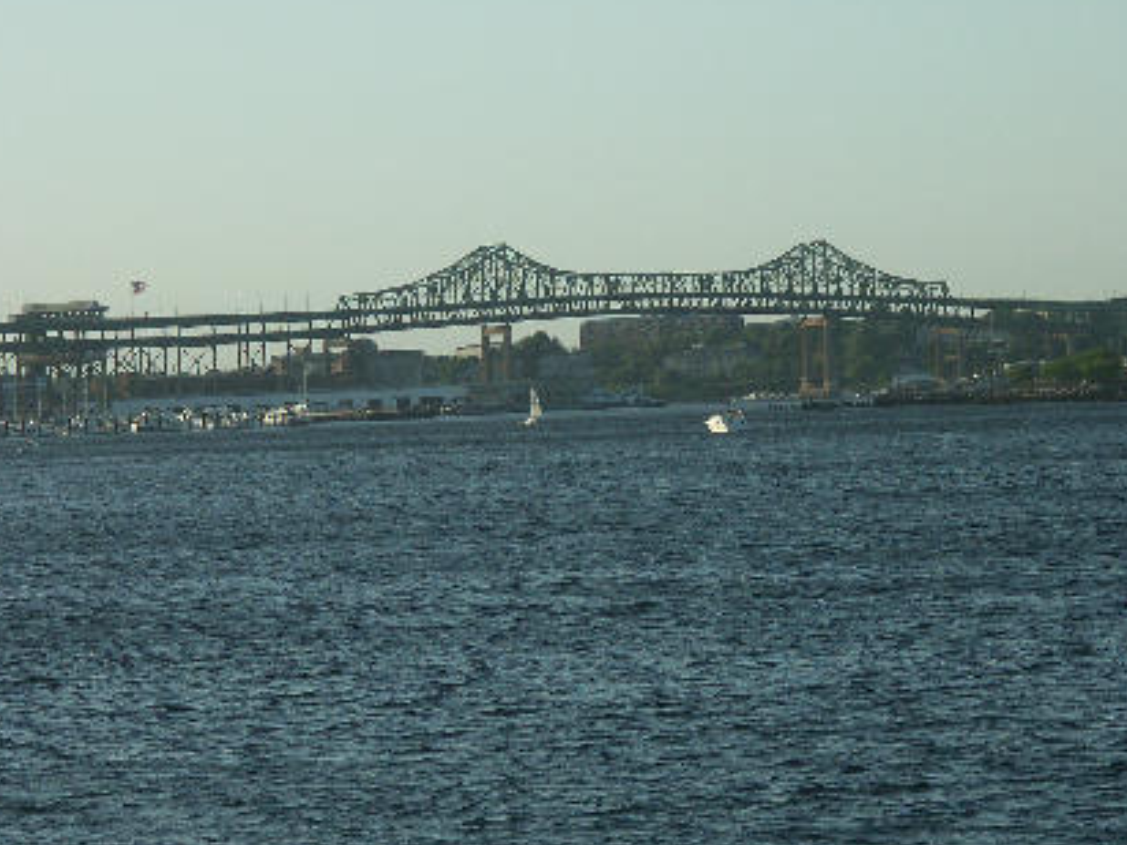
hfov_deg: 10.5
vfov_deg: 7.9
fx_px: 6153
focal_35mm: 189
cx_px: 535
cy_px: 399
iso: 100
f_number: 5.6
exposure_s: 1/500
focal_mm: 37.01
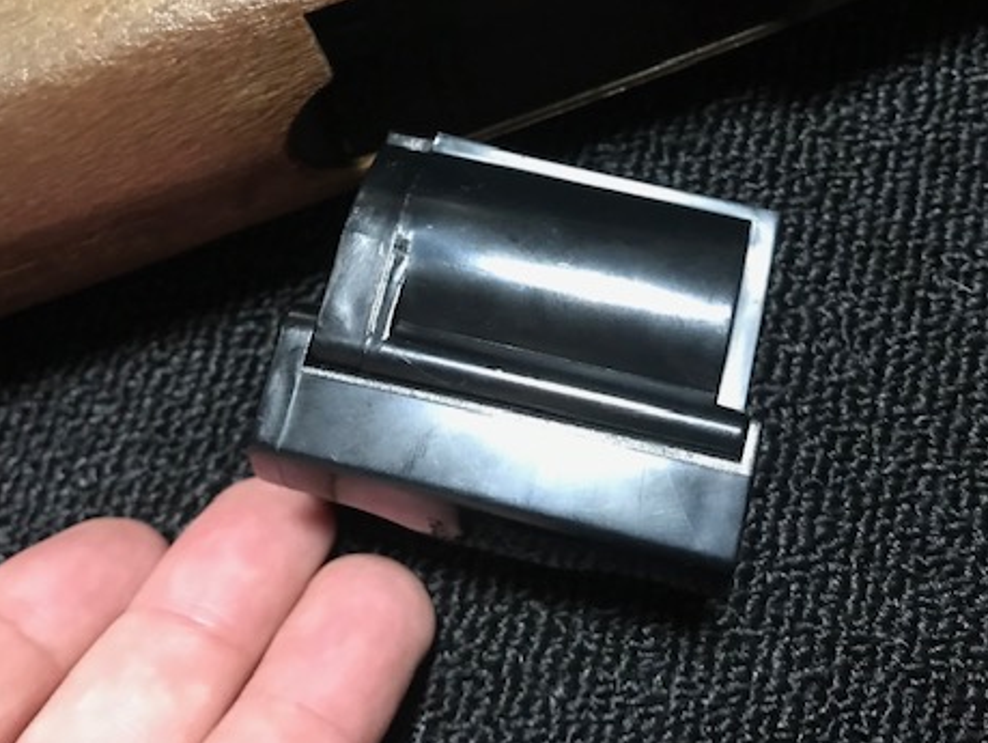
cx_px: 530
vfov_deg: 36.4
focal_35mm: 39
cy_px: 237
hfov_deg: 47.8
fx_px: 1114
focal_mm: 3.99
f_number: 1.8
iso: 100
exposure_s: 1/7
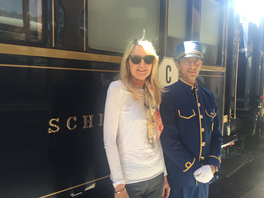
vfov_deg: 48.2
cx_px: 132
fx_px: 221
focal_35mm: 29
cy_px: 99
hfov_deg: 61.7
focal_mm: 4.15
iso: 40
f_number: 2.2
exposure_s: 1/50
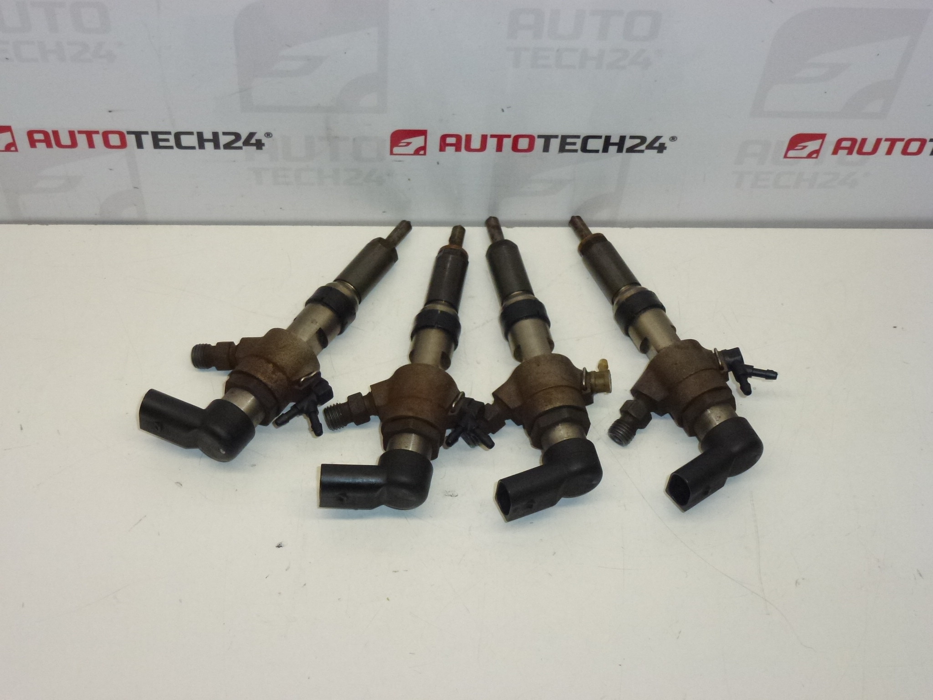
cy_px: 350
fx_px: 1321
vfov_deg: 29.7
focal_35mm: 49
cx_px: 466
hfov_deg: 38.9
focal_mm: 8.7
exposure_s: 1/250
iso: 400
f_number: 4.1
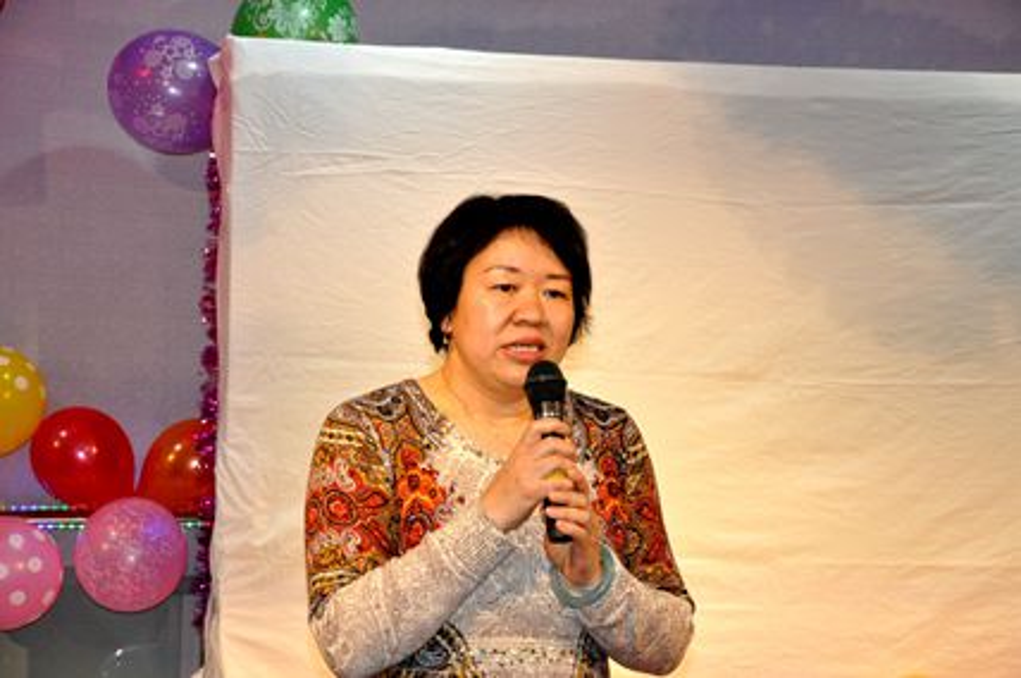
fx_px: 2124
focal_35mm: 75
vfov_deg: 18.1
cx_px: 510
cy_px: 339
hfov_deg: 27.0
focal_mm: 50
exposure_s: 1/60
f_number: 5
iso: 800
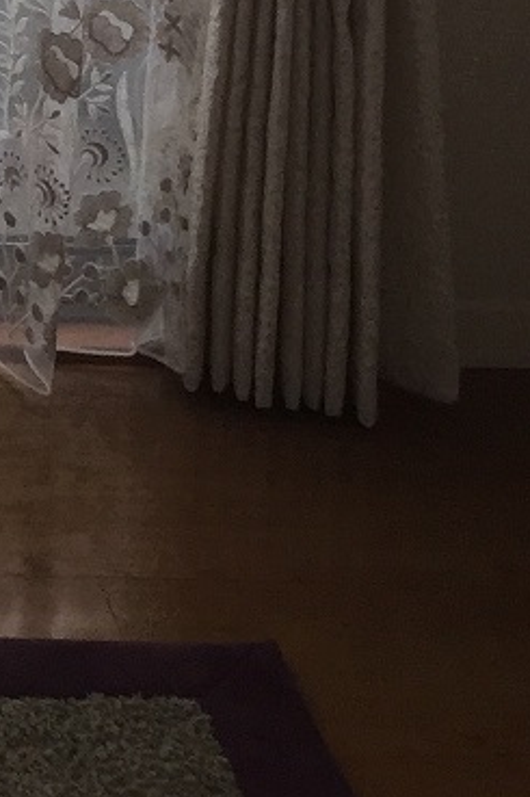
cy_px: -780
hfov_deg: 8.7
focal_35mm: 143
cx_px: -764
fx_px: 3161
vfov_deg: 12.6
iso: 25
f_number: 2.4
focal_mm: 3.3
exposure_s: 1/60
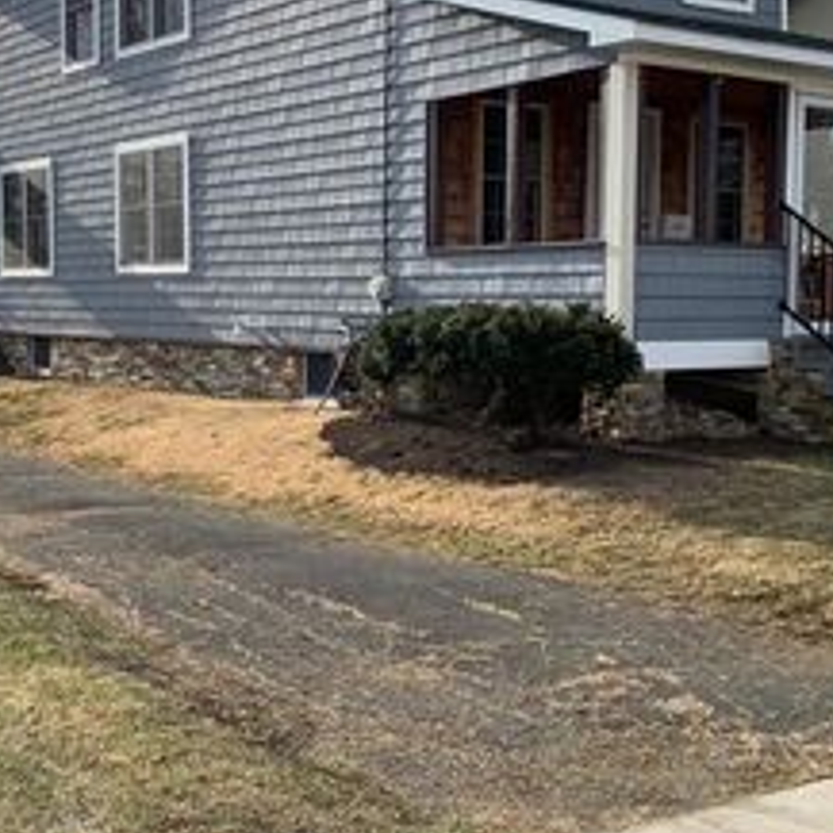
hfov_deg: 31.8
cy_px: 382
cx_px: 250
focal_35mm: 53
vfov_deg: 32.2
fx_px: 1443
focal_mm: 4.25
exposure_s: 1/1992
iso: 25
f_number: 1.8
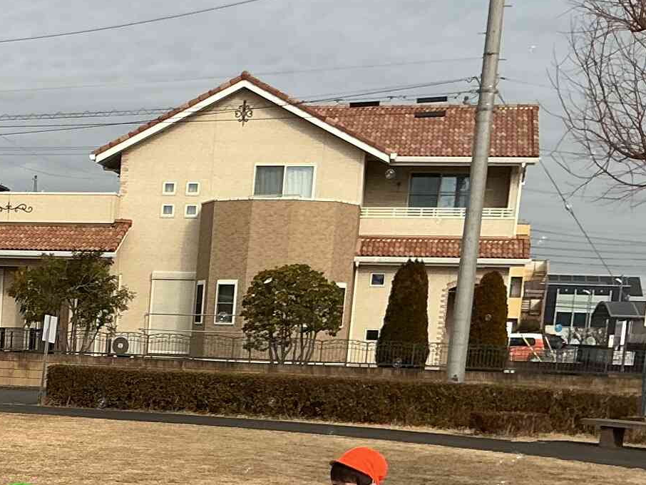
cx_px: -76
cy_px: 619
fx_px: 1493
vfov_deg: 17.4
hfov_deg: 22.9
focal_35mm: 80
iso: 25
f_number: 1.8
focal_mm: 3
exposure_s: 1/2058
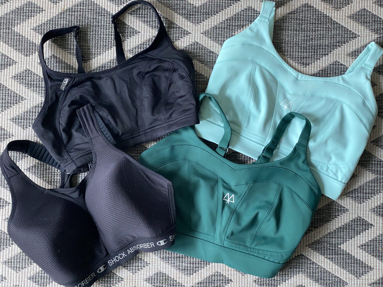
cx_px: 192
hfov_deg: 36.8
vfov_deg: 28.0
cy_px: 144
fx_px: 575
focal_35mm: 52
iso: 160
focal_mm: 6
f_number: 2
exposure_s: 1/116
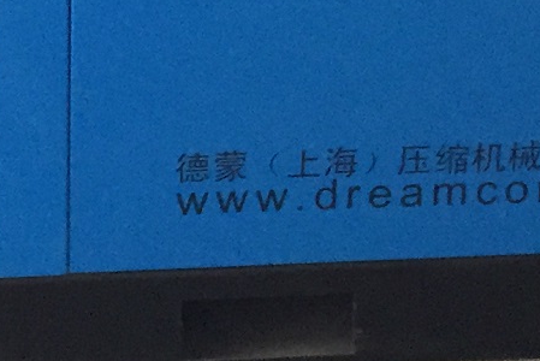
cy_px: -418
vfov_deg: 8.5
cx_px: 77
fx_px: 2281
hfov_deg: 13.4
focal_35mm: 152
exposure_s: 1/30
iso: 200
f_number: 2.2
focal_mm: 4.15
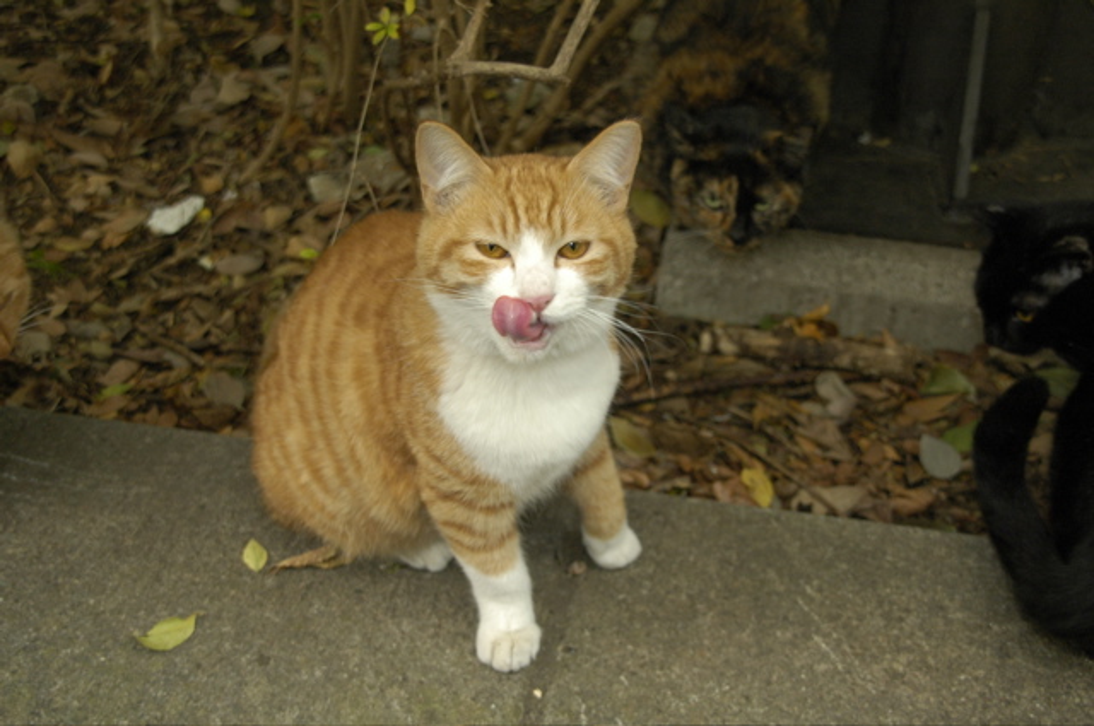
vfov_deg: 28.9
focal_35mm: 46
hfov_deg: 42.4
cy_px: 363
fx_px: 1411
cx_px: 547
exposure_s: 1/100
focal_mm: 31
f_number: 4.5
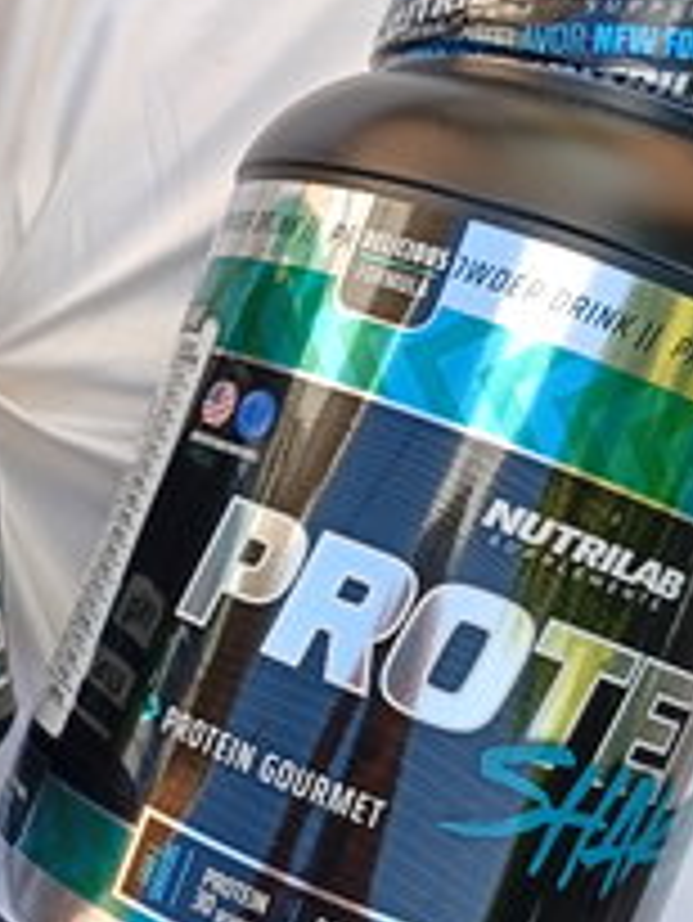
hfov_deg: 20.5
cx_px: 36
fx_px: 1867
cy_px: 439
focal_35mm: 70
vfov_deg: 27.8
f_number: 1.8
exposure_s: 1/142
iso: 52
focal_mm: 3.98
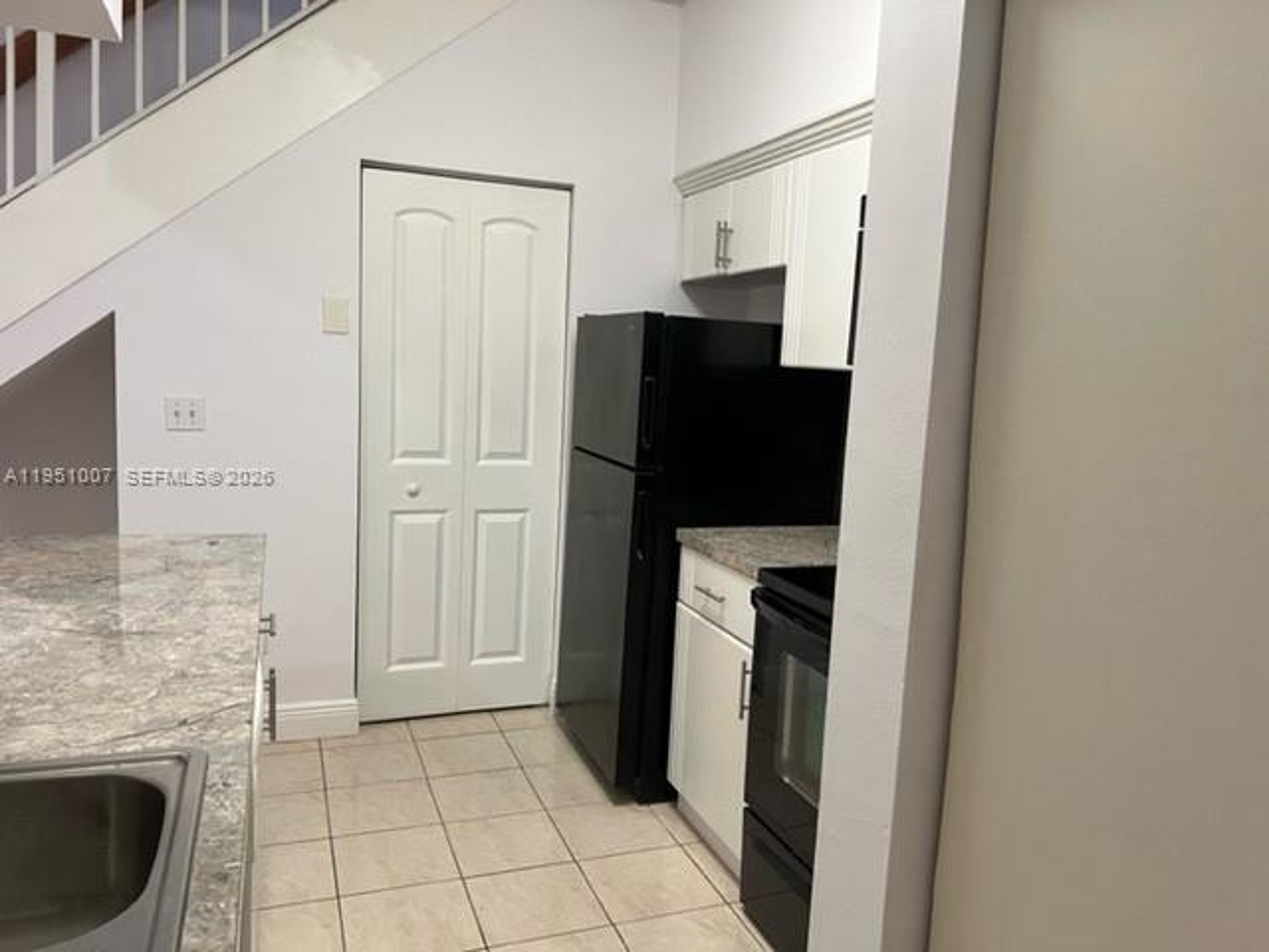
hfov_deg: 67.3
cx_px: 634
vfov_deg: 53.1
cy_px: 476
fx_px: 953
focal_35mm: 26
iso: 80
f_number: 1.5
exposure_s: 1/60
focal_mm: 5.7
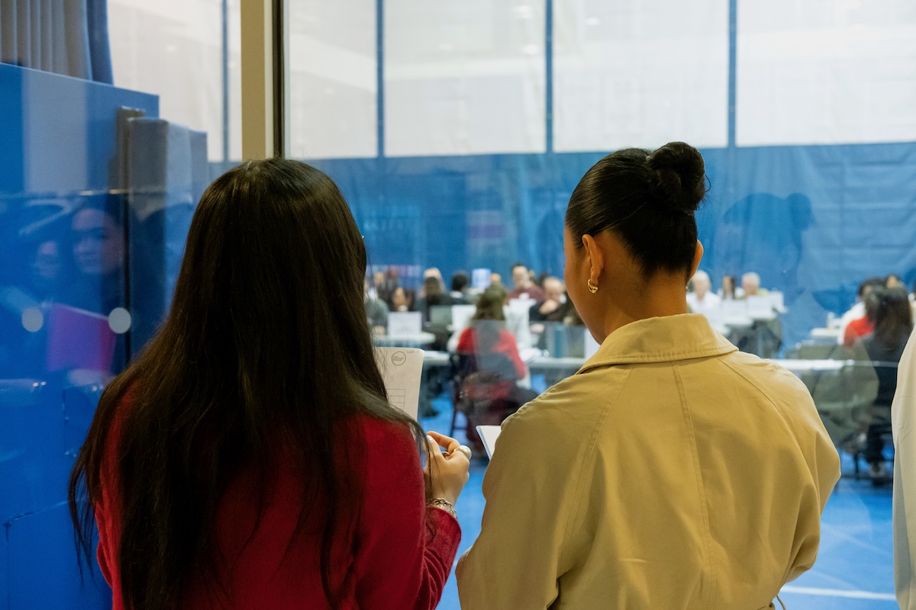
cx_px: 458
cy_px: 305
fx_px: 1348
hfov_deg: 37.5
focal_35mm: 53
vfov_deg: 25.5
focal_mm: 35
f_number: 4
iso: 5000
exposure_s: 1/250
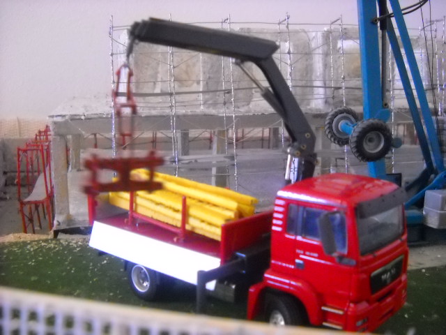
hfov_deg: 45.8
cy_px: 168
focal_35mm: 41
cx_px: 223
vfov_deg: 35.1
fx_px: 528
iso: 800
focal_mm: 6.72
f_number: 3.1
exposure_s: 1/21
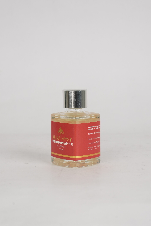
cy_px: 113
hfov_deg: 16.3
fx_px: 528
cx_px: 76
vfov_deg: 24.2
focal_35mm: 84
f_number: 11
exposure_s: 1/90
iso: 1250
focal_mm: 56
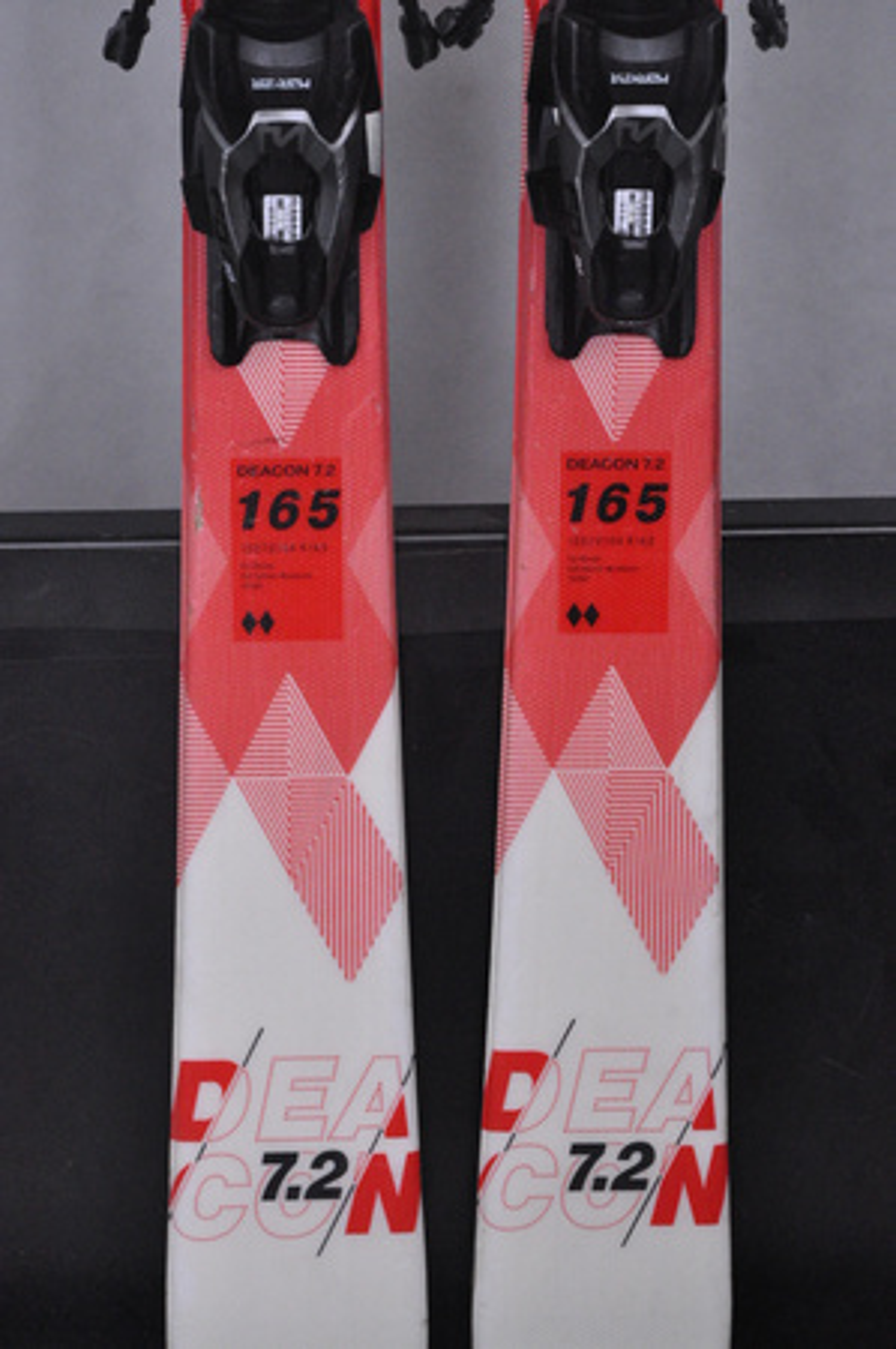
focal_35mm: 120
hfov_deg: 11.4
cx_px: 448
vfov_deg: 17.1
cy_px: 674
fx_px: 4490
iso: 3200
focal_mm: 80
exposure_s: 1/125
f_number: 9.5
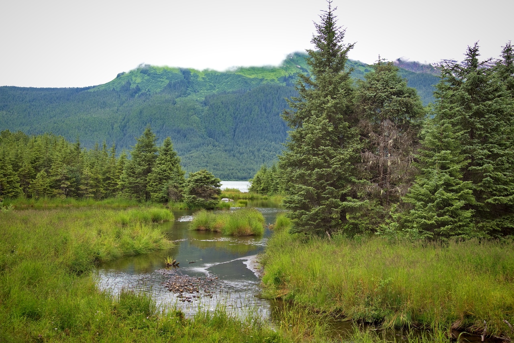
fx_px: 571
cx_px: 257
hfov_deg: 48.4
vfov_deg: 33.4
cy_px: 172
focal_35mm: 40
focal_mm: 40
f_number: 5
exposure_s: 1/100
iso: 100
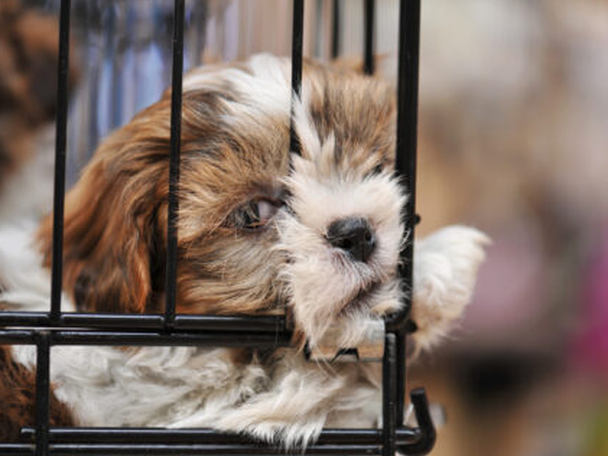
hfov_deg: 17.1
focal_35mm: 115
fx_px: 2020
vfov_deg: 12.9
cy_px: 228
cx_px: 273
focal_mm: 105
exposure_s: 1/50
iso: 250
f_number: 3.5
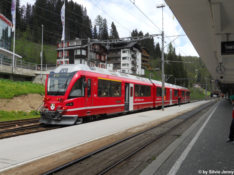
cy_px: 88
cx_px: 117
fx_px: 216
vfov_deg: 44.2
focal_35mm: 32
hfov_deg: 56.8
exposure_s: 1/640
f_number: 2.8
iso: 80
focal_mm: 5.7
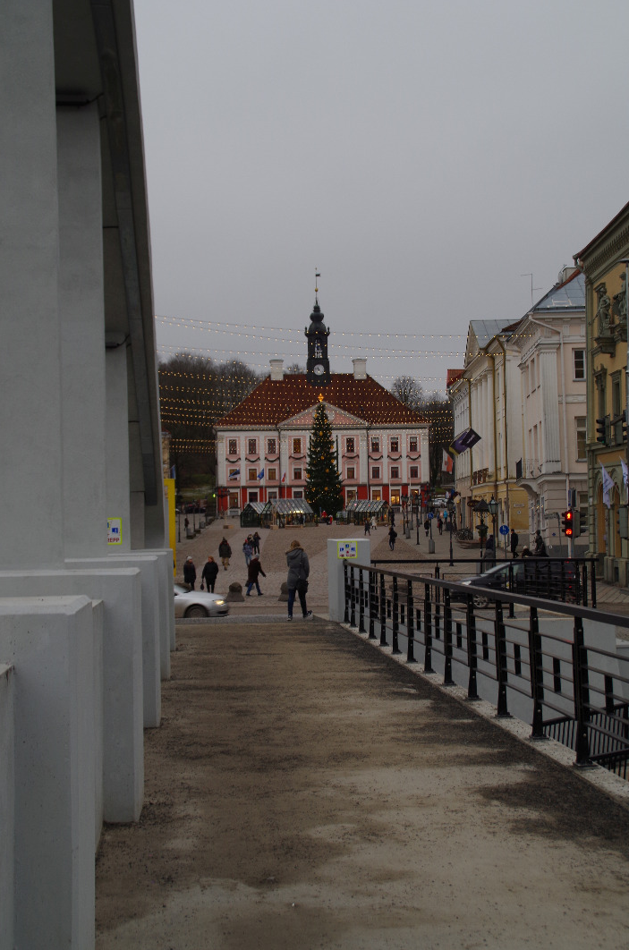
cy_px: 482
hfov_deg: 22.2
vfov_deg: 33.0
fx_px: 1606
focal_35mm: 61
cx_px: 319
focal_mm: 40
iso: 250
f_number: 7.1
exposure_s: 1/80
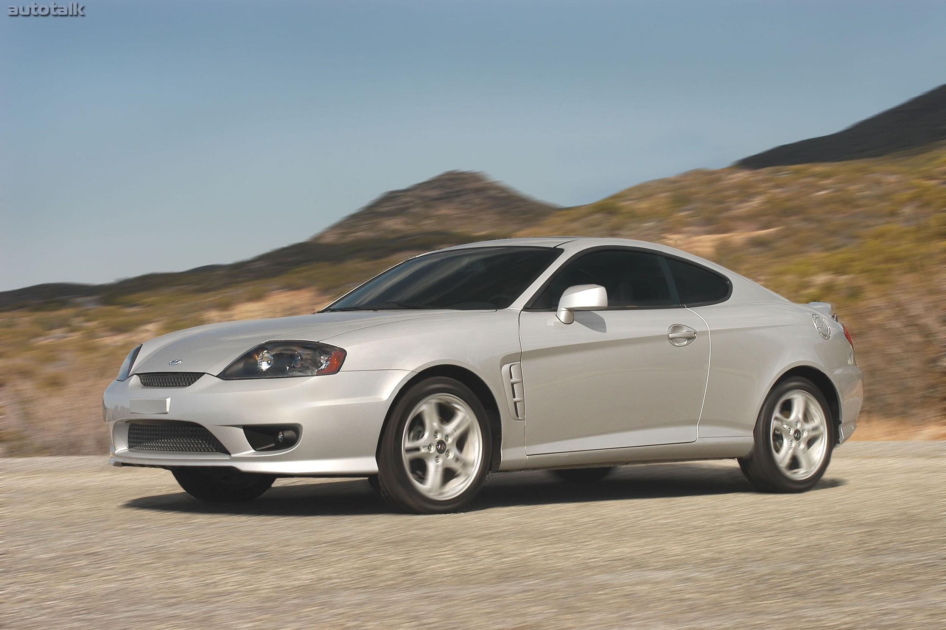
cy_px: 315
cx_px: 473
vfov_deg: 17.5
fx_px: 2048
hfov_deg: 26.0
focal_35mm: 78
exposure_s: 1/125
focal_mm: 52
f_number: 13
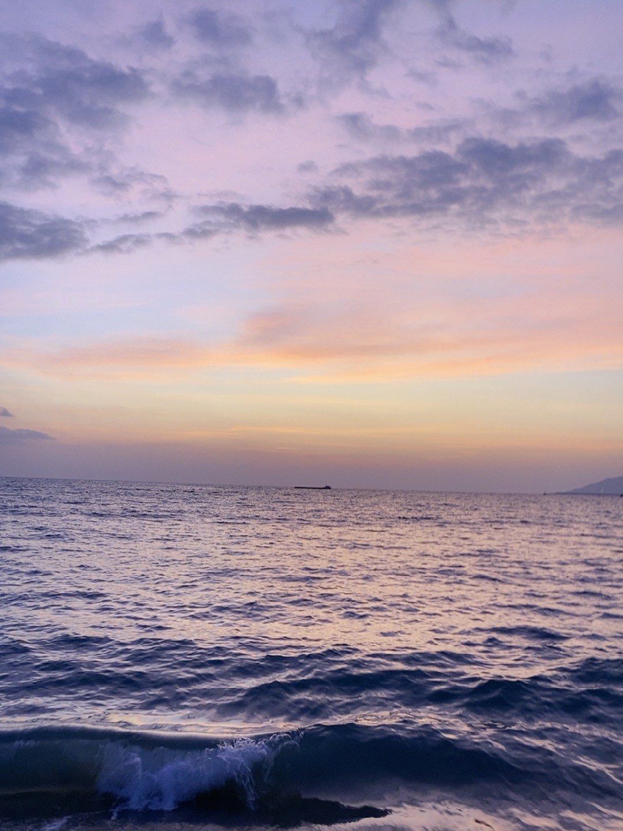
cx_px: 312
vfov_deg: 32.2
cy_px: 416
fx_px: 1440
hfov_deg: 24.4
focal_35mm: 60
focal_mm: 4.25
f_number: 1.8
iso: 40
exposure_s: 1/40
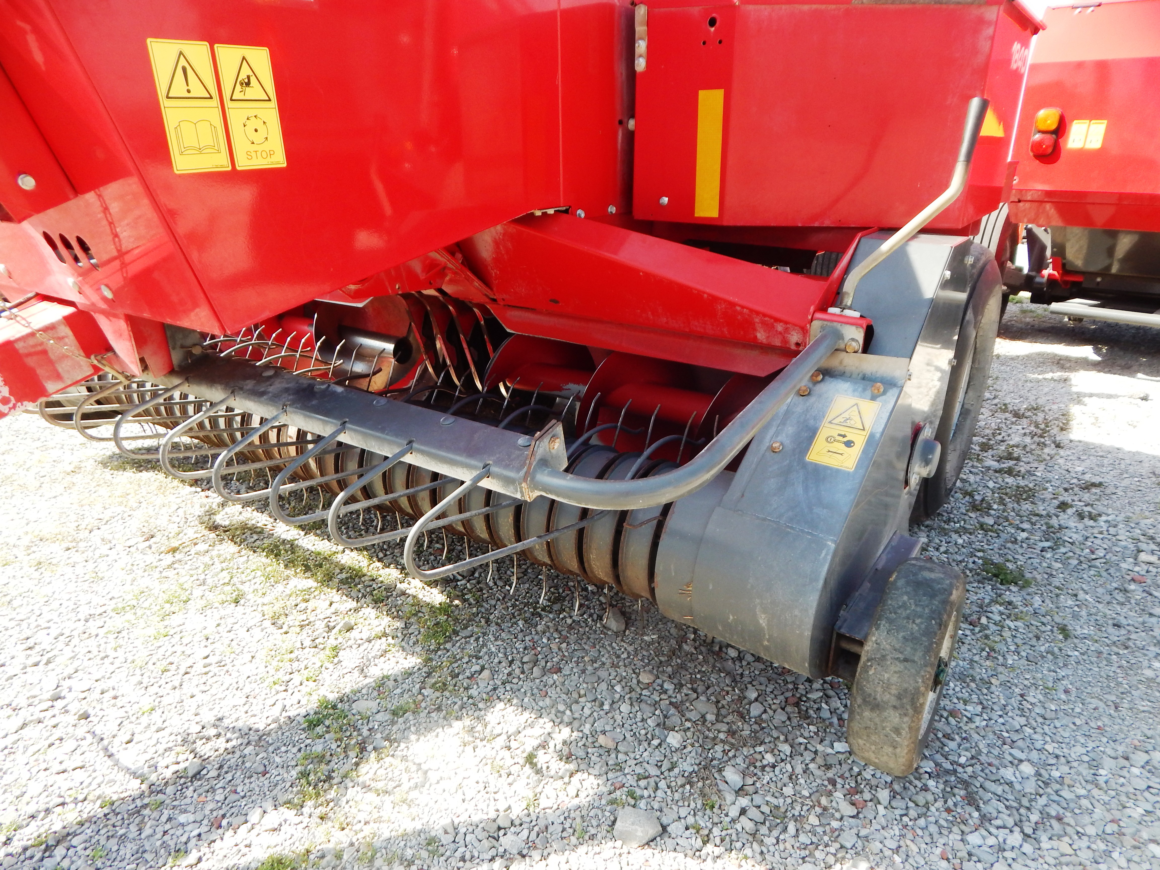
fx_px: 737
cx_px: 580
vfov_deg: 61.1
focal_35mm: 22
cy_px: 435
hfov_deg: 76.4
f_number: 3
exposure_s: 1/400
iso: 125
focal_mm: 4
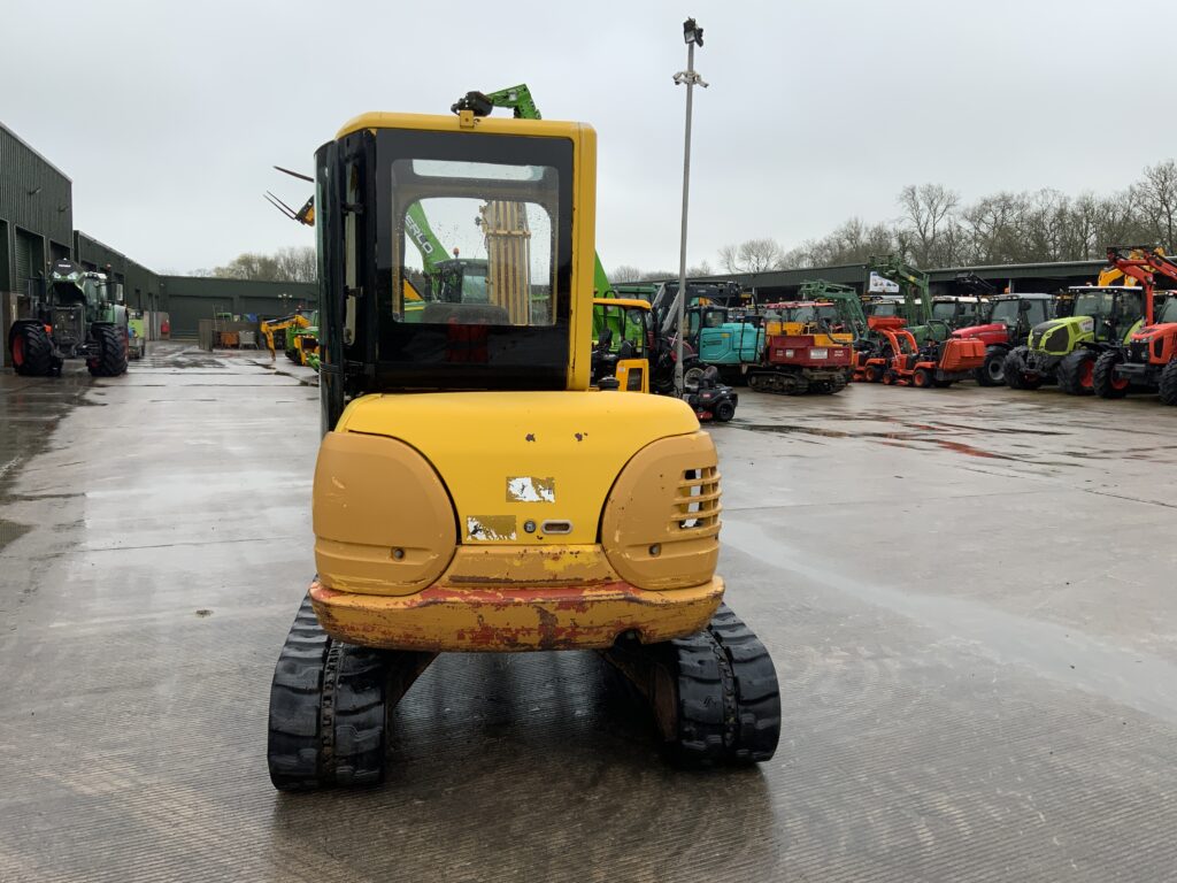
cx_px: 588
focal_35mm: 29
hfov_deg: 61.7
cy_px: 442
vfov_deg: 48.2
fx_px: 986
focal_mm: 3
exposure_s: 1/316
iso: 16
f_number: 1.8
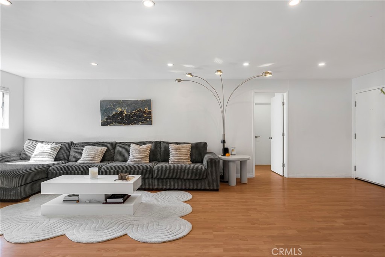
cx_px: 192
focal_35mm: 20
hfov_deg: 84.0
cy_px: 128
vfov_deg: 61.9
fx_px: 214
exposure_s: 1/2
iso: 320
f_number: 9.5
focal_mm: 20
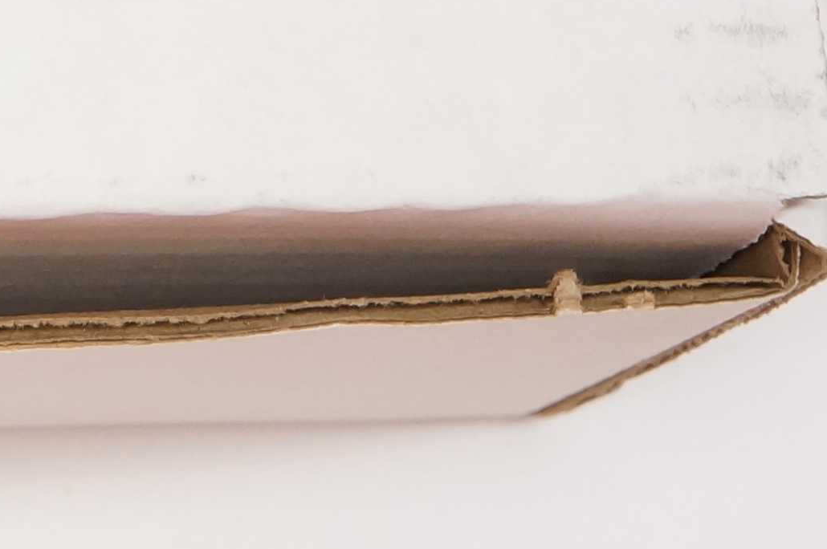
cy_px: -453
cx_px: -914
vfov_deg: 7.2
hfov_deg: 10.1
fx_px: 4267
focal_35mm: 186
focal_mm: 26
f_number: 7.1
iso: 800
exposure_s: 1/100
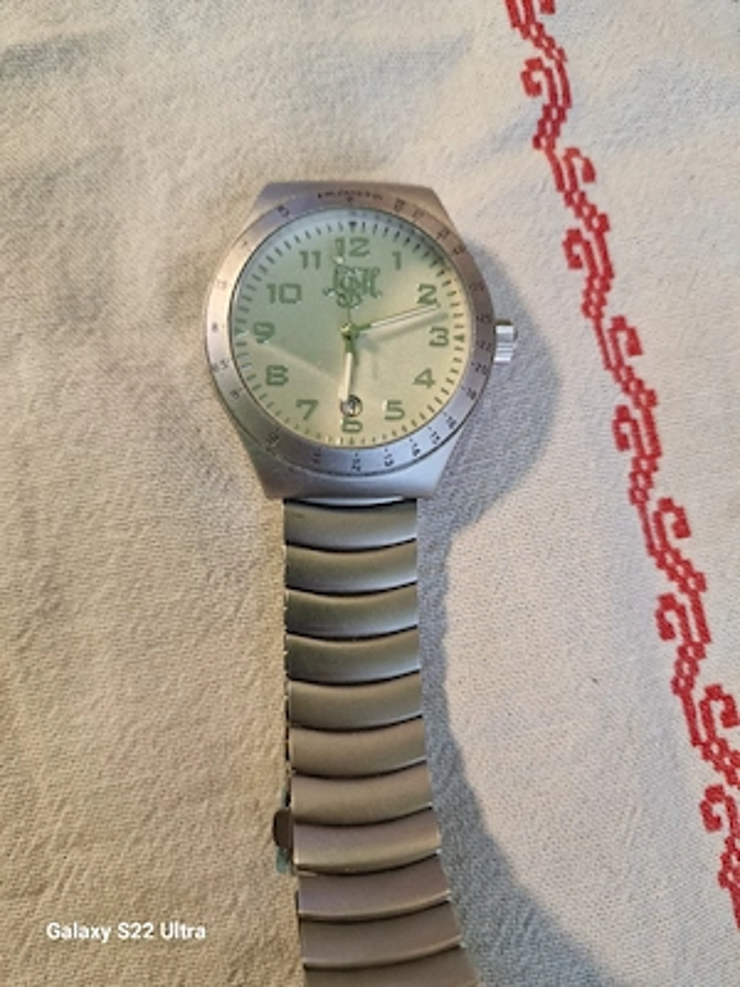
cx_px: 370
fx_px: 656
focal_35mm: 23
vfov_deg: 73.9
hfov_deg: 58.9
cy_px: 494
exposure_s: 1/50
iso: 640
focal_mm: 6.4
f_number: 1.8
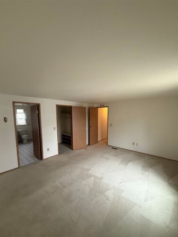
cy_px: 127
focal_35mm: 15
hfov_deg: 81.8
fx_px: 103
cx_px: 90
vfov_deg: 98.0
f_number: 2.2
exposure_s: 1/120
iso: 320
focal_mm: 2.22
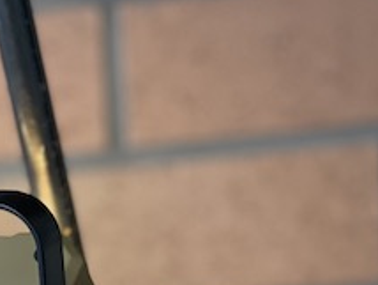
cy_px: 339
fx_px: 2285
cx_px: -184
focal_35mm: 209
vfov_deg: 7.1
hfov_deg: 9.2
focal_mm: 7.5
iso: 250
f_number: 2.2
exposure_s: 1/117
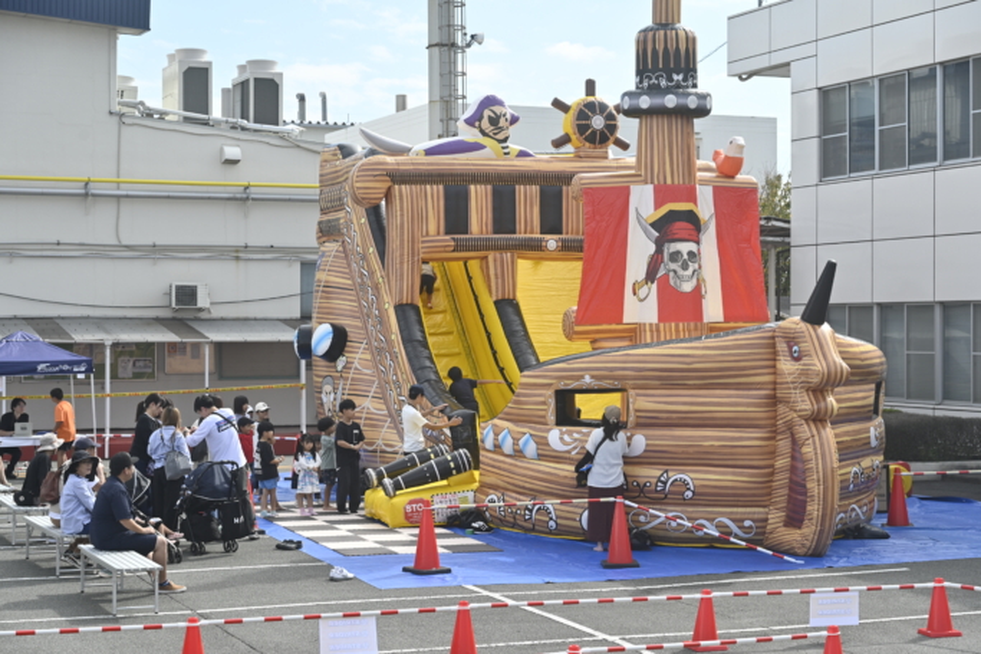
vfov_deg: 20.3
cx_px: 490
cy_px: 327
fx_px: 1825
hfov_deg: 30.1
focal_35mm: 67
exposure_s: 1/500
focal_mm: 67
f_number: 6.3
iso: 160
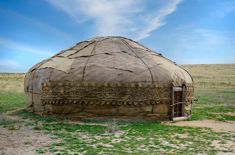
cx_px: 118
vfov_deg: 23.6
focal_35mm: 57
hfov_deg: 35.2
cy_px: 78
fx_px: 371
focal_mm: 38
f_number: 7.1
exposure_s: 1/125
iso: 100
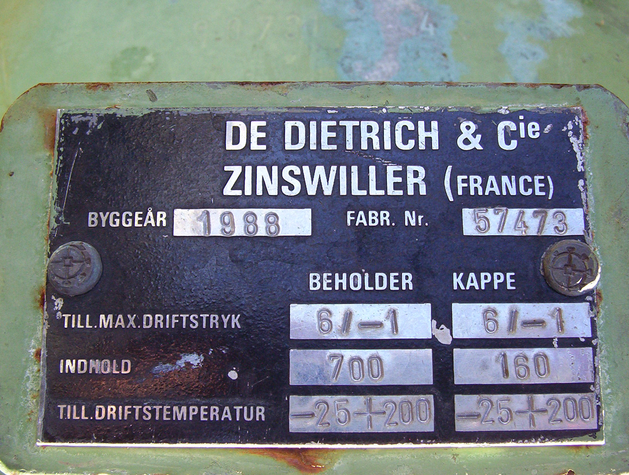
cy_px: 238
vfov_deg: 28.1
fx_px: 947
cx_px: 314
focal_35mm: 52
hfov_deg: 36.7
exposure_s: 1/117
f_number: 4.22
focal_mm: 6.78
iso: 100
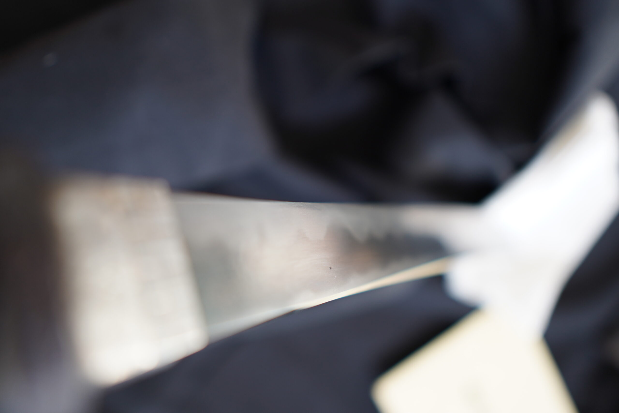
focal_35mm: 24
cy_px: 206
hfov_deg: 73.7
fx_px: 413
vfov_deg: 53.1
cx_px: 310
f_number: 1.4
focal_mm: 16
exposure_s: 1/30
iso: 160
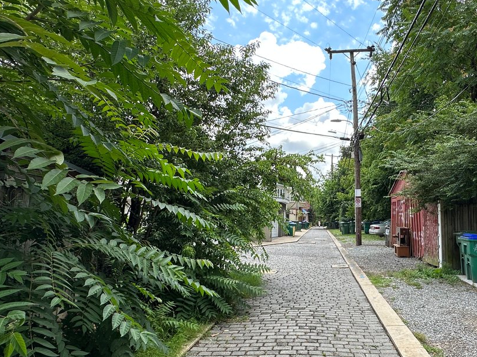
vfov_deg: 53.0
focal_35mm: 26
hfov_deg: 66.1
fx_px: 358
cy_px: 189
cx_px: 305
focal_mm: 2.22
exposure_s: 1/703
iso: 40
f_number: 2.2
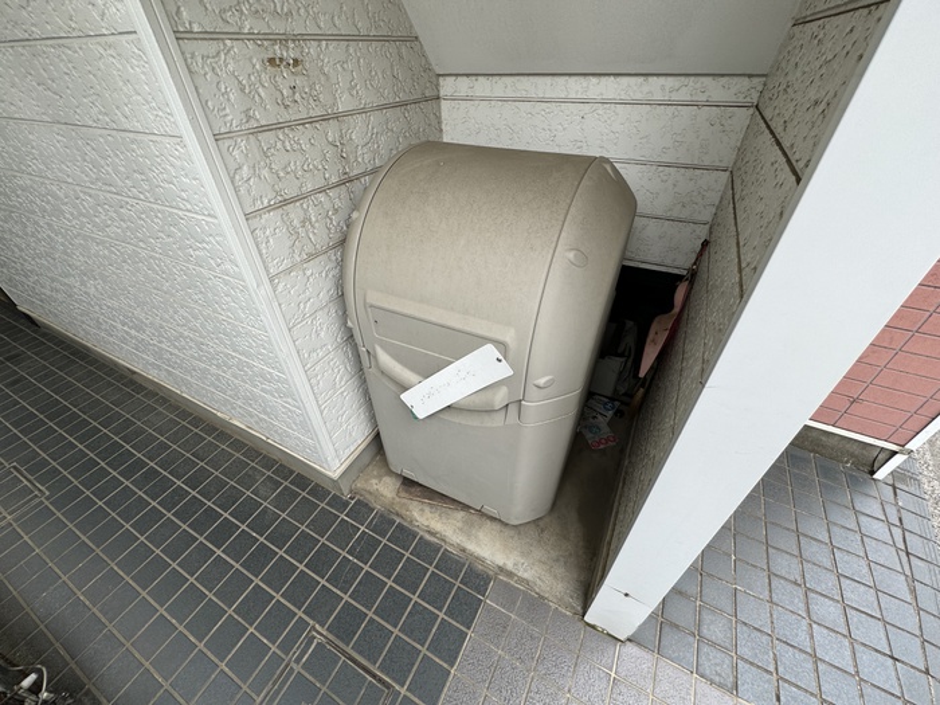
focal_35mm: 14
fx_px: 380
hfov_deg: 102.1
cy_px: 352
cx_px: 470
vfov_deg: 85.7
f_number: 2.2
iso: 40
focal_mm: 2.22
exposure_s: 1/117
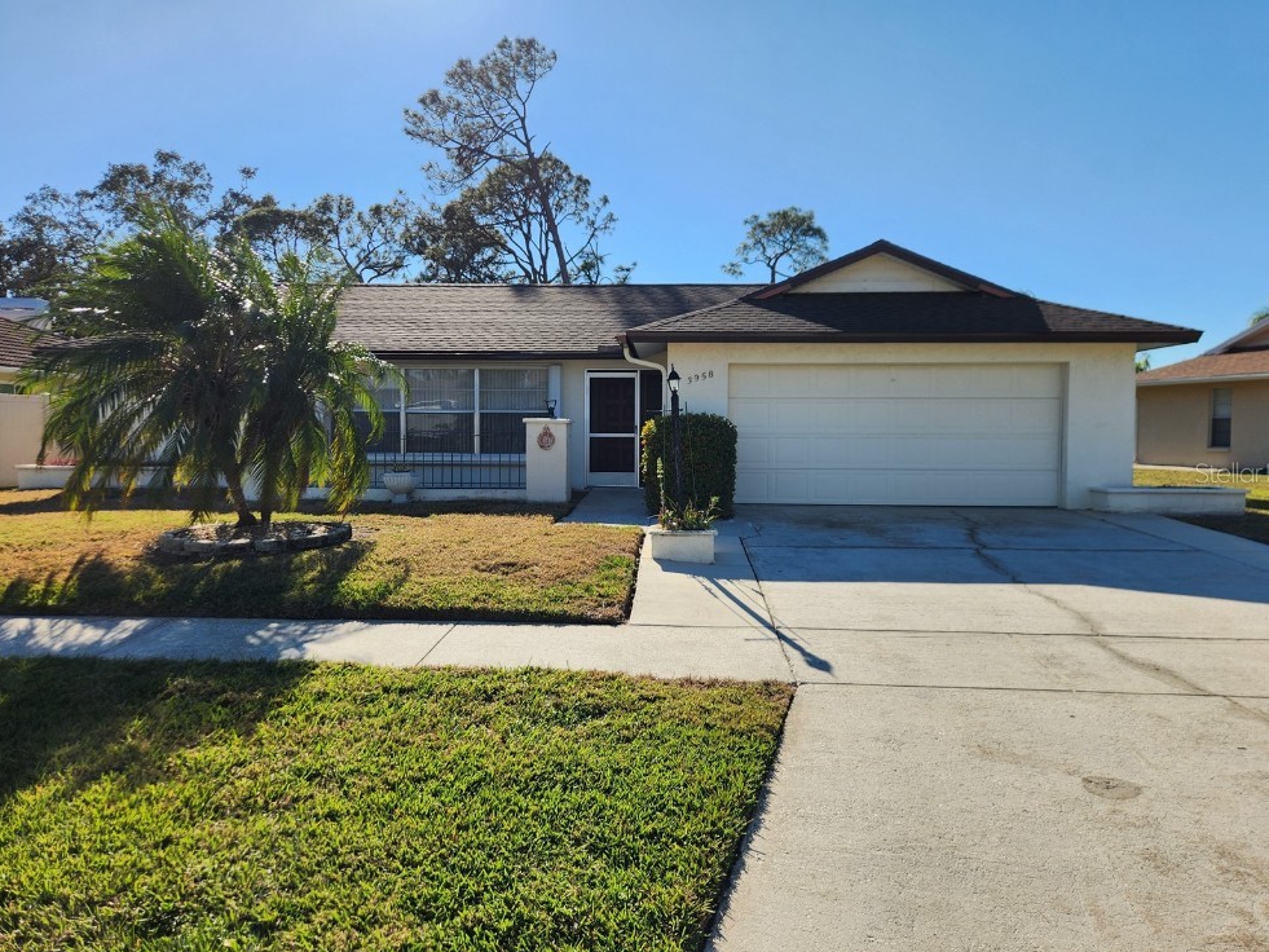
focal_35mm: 24
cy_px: 472
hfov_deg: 71.6
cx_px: 655
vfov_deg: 56.8
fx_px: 880
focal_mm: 5.4
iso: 20
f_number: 1.8
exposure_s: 1/1915
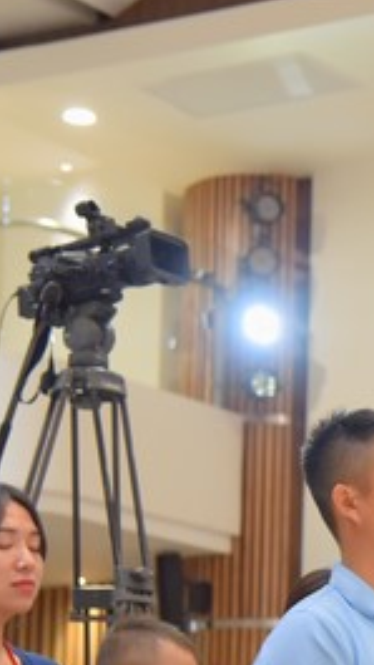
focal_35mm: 149
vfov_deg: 14.4
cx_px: 668
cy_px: 471
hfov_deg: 7.9
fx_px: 2628
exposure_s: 1/80
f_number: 5
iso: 1250
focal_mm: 58
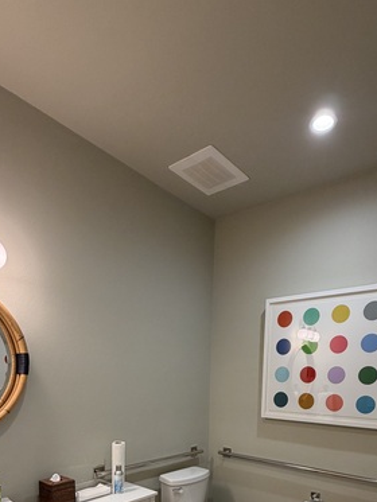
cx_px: 203
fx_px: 348
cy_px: 427
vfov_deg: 63.0
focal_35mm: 24
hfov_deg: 56.8
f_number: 2.2
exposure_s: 1/60
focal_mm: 2.22
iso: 160
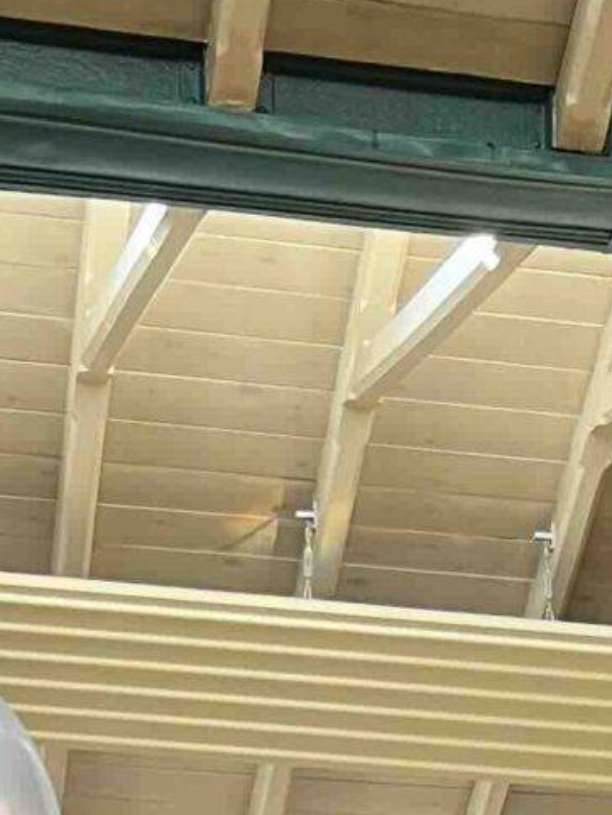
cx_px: 458
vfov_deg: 11.3
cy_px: 2090
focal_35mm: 138
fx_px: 3250
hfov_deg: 10.7
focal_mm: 5.7
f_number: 1.5
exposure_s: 1/50
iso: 80
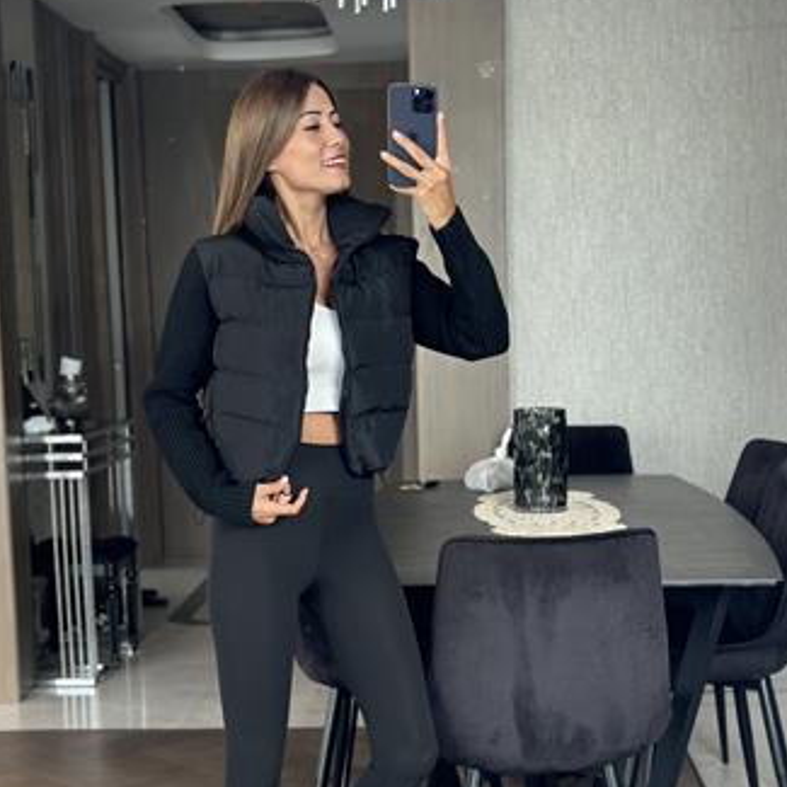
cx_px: 334
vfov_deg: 26.0
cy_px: 518
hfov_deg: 26.1
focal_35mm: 66
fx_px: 1698
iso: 200
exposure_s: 1/60
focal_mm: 6.86
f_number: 1.78
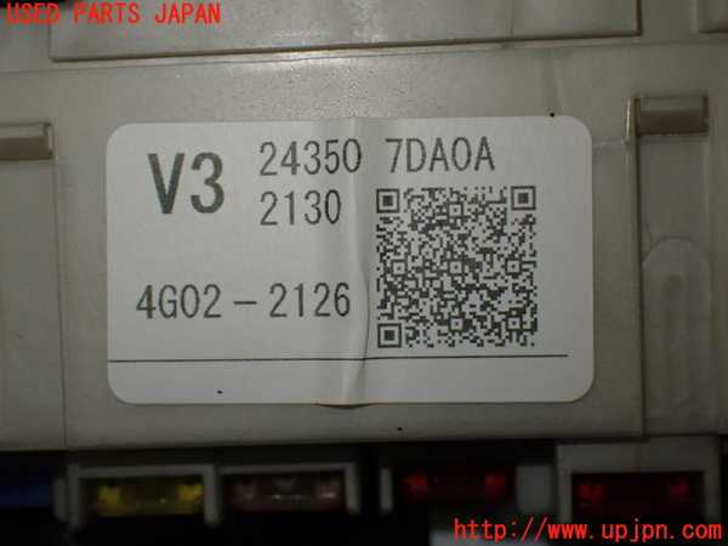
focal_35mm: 62
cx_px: 364
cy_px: 273
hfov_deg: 31.2
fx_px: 1304
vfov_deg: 23.7
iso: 320
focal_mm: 11.09
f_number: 3.6
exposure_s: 1/250
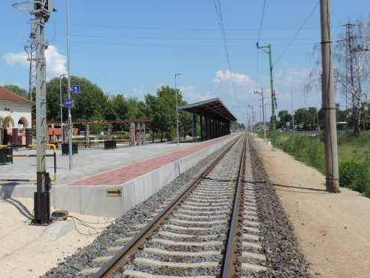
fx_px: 417
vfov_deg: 36.7
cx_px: 101
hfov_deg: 46.4
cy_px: 112
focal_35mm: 39
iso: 80
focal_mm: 4.3
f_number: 3.3
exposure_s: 1/1250
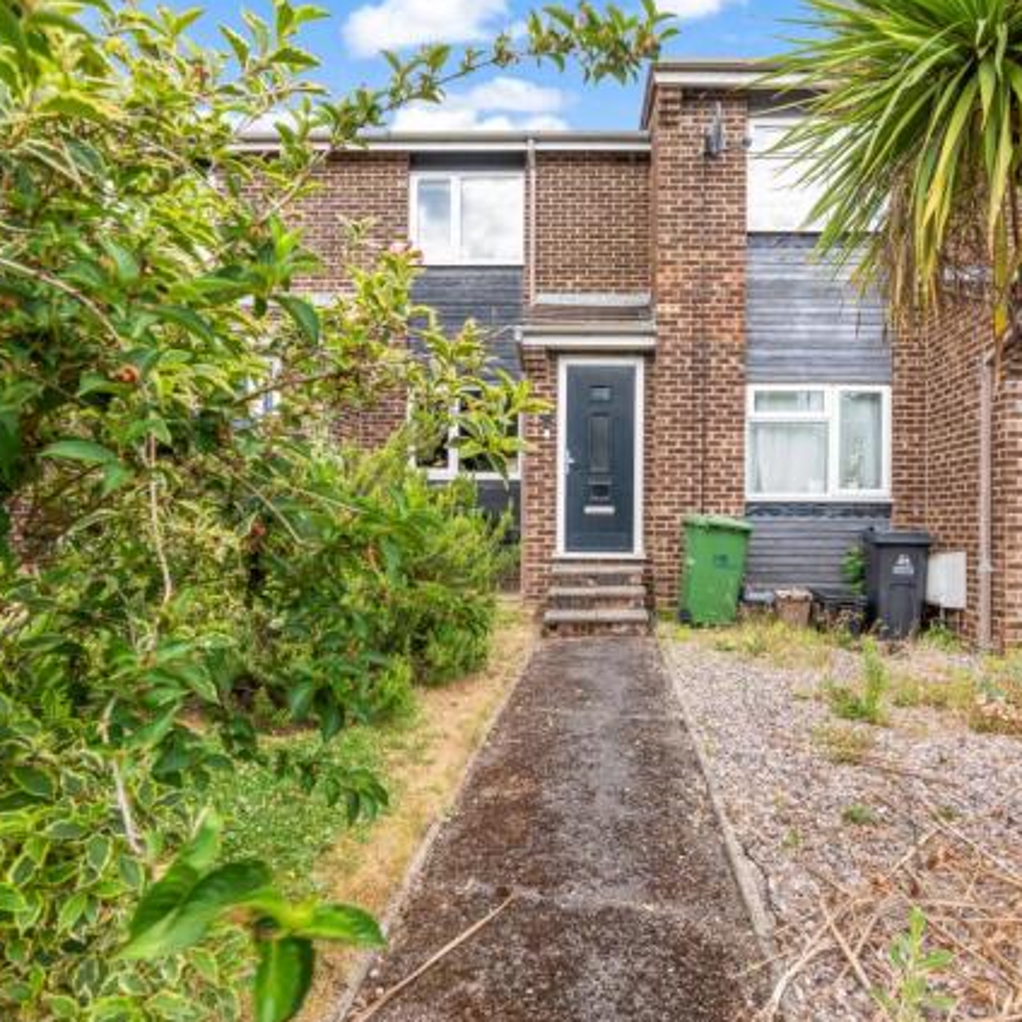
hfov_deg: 71.6
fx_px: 701
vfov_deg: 72.1
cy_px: 522
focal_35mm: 21
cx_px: 599
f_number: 9
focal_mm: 16
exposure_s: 1/30
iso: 250
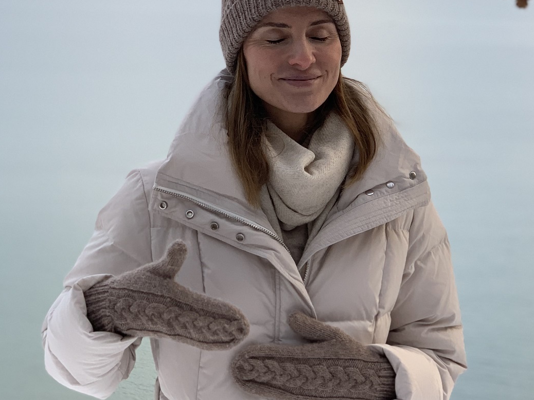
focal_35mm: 101
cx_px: 209
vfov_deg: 14.6
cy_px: 164
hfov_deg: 19.4
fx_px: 1558
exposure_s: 1/122
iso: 40
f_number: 2.4
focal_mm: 6
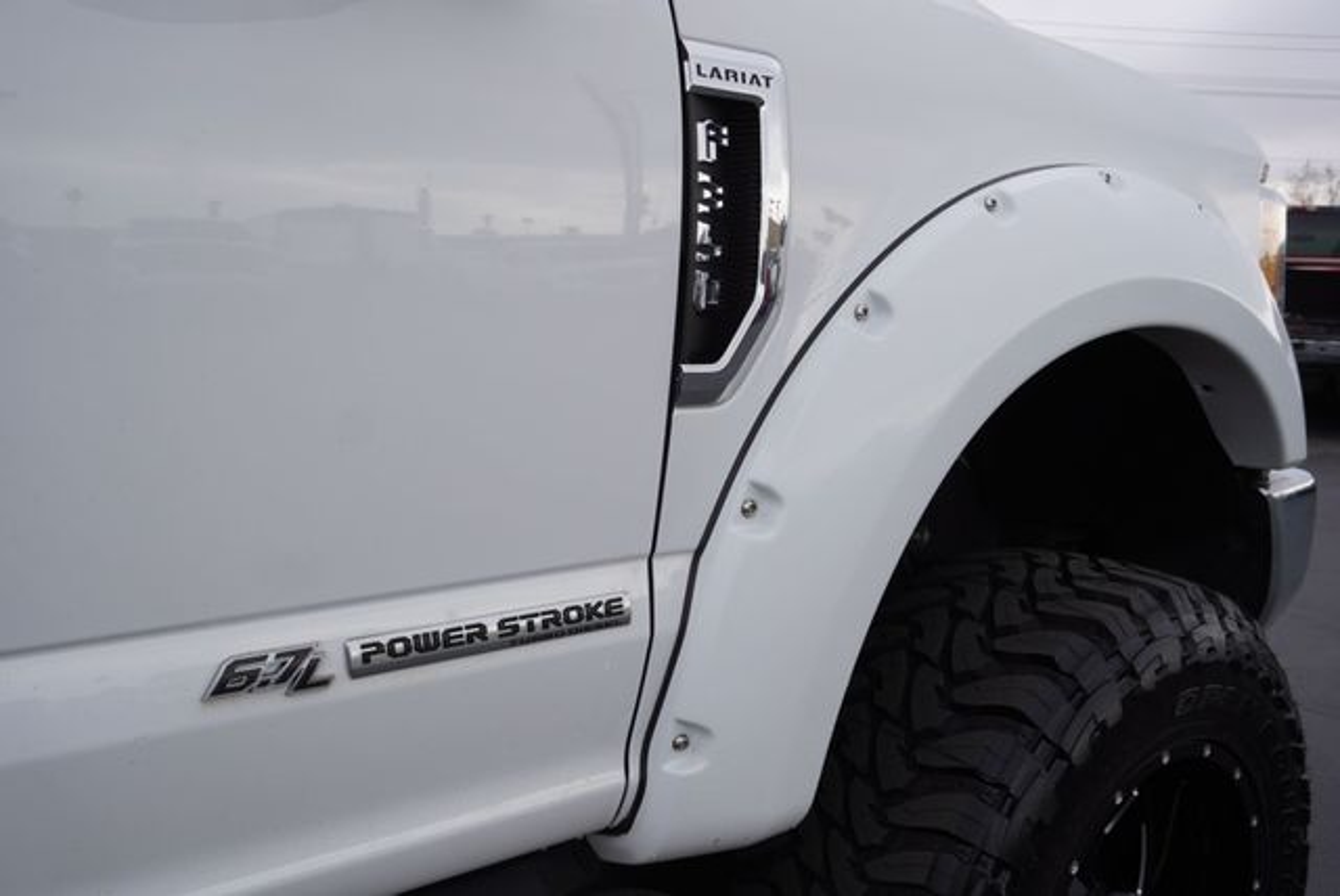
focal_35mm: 33
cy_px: 448
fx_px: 1229
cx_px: 670
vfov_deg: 40.0
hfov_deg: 57.2
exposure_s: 1/125
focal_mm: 22
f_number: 5.6
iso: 100
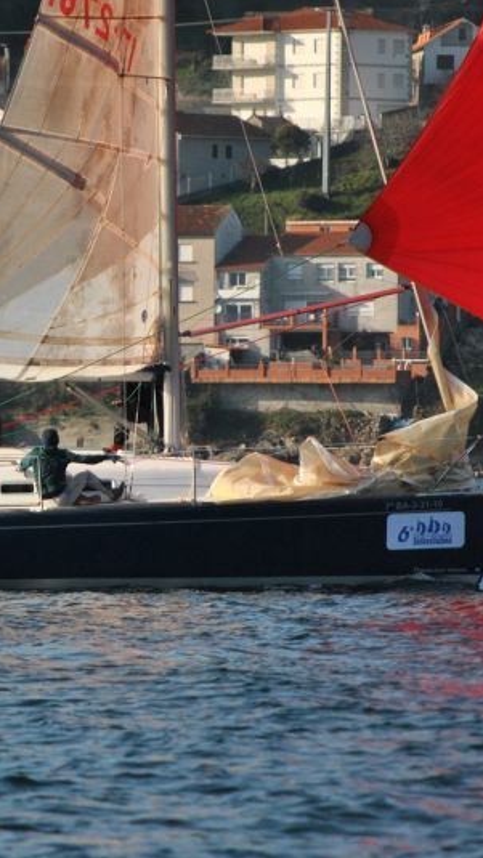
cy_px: 429
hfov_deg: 2.6
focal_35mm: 471
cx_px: 50
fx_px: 10722
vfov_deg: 4.6
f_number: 5.6
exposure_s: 1/2000
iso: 400
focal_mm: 200
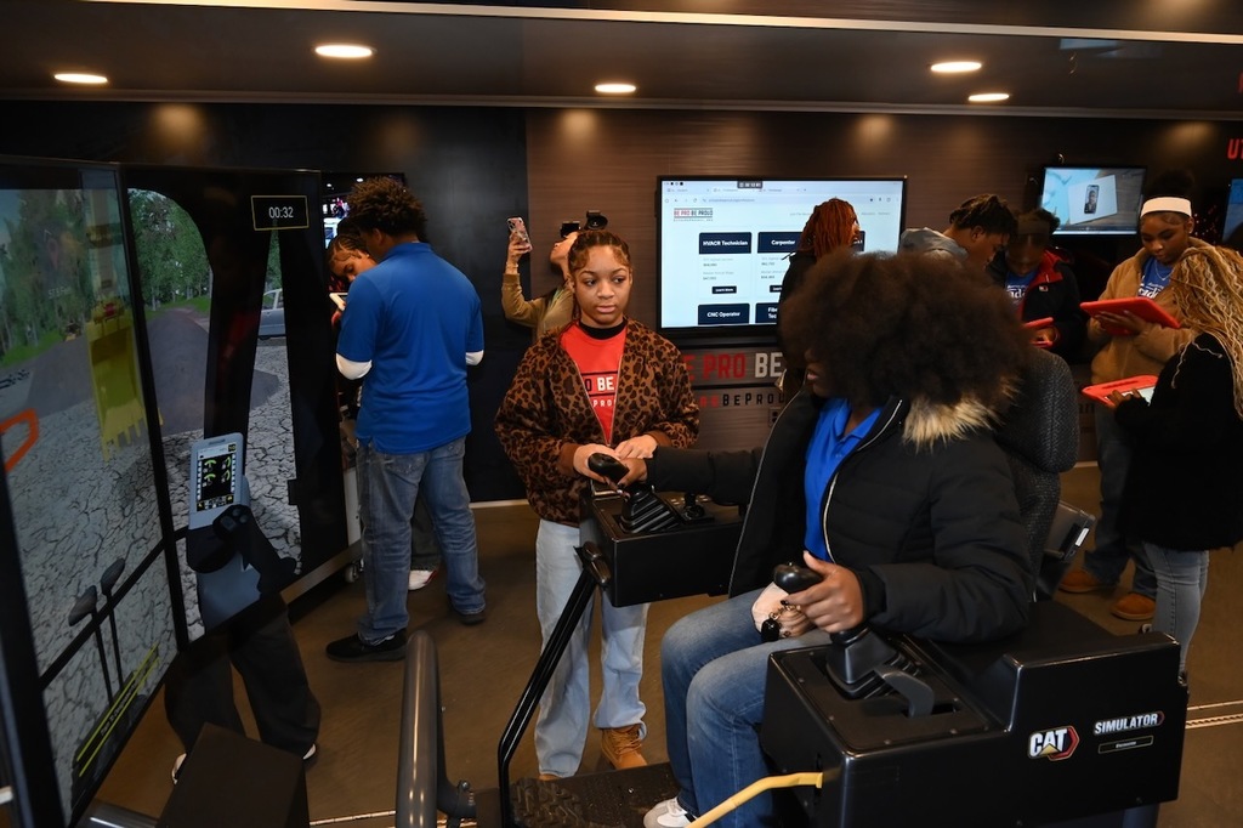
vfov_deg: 53.1
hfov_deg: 73.8
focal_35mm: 24
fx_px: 828
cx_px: 622
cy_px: 414
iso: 2500
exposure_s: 1/200
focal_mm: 24
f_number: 5
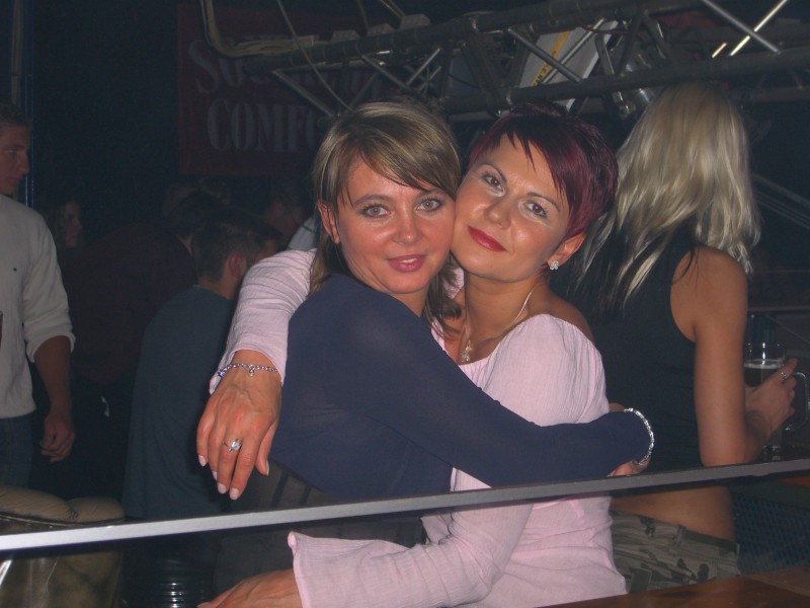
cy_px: 304
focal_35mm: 68
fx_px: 1591
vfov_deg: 21.6
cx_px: 405
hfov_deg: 28.6
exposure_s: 1/60
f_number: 4
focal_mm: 14.2
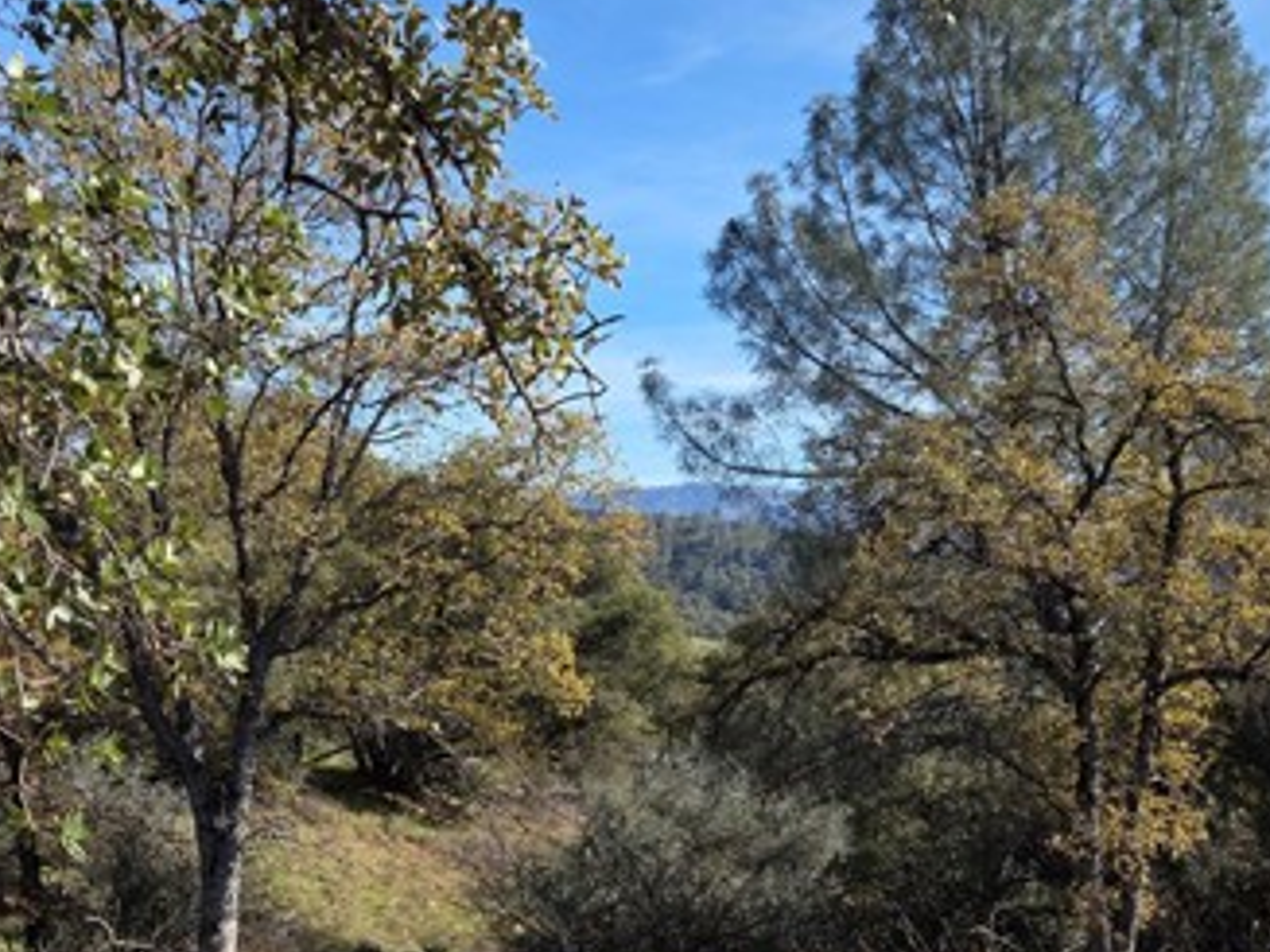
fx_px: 1650
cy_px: 684
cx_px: 660
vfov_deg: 31.7
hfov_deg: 42.1
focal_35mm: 45
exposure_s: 1/3372
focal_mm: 5.4
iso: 80
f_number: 1.8
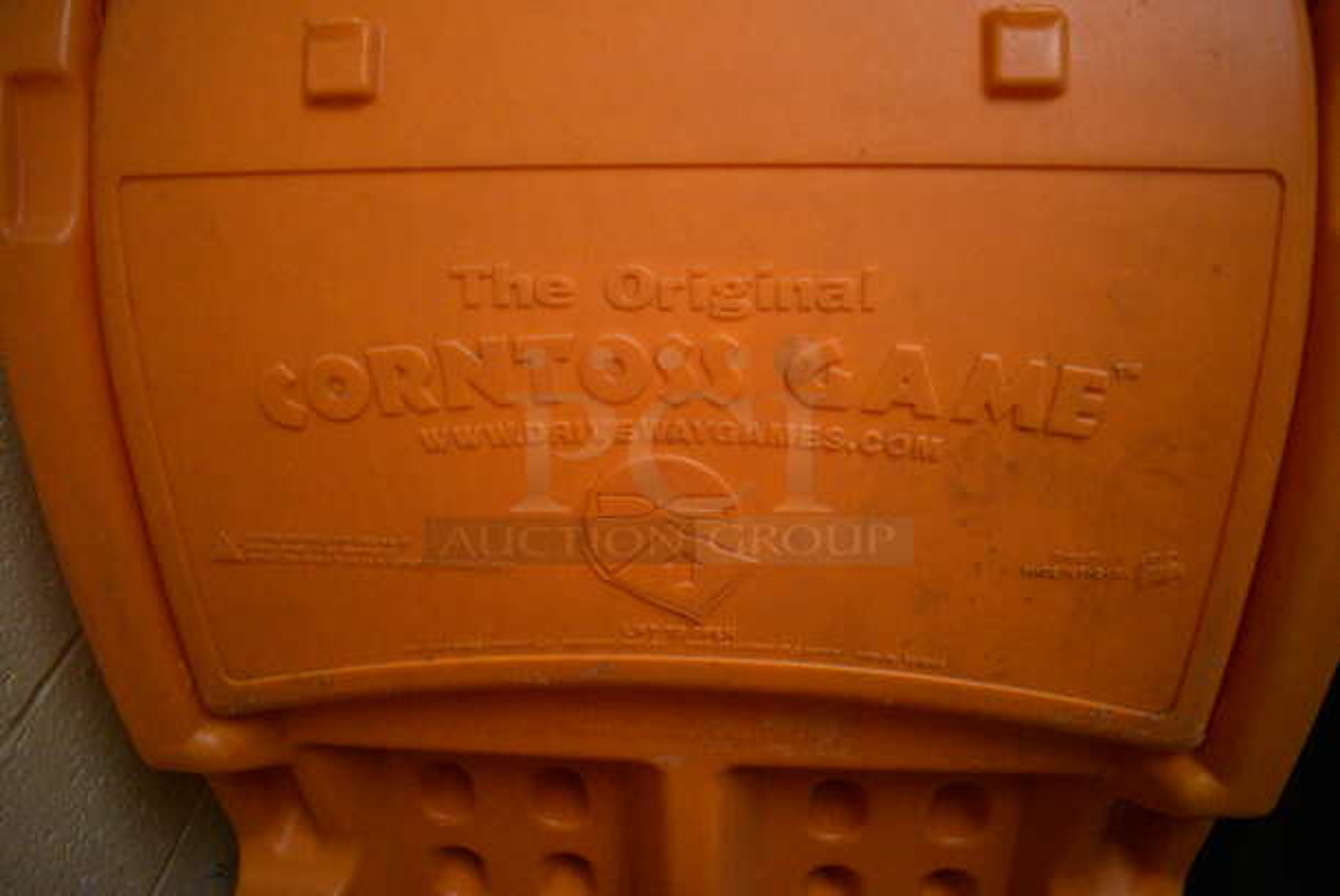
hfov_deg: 67.3
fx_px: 1006
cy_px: 448
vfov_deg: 48.0
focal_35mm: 27
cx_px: 670
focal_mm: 18
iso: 6400
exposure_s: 1/125
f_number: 3.5
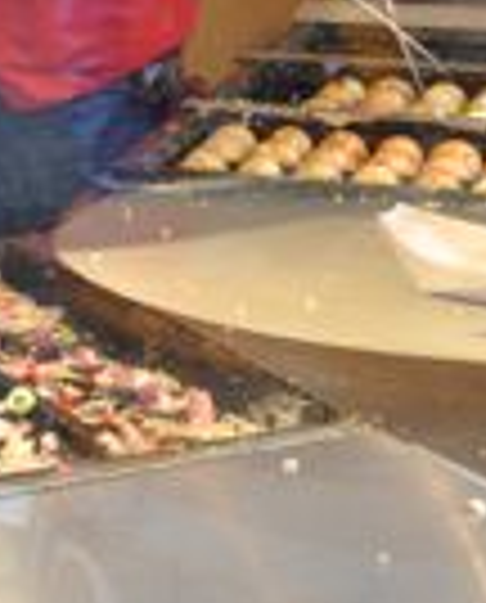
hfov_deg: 11.4
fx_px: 2340
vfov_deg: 14.7
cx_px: -243
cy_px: 234
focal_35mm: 131
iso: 400
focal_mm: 25
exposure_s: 1/125
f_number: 5.6
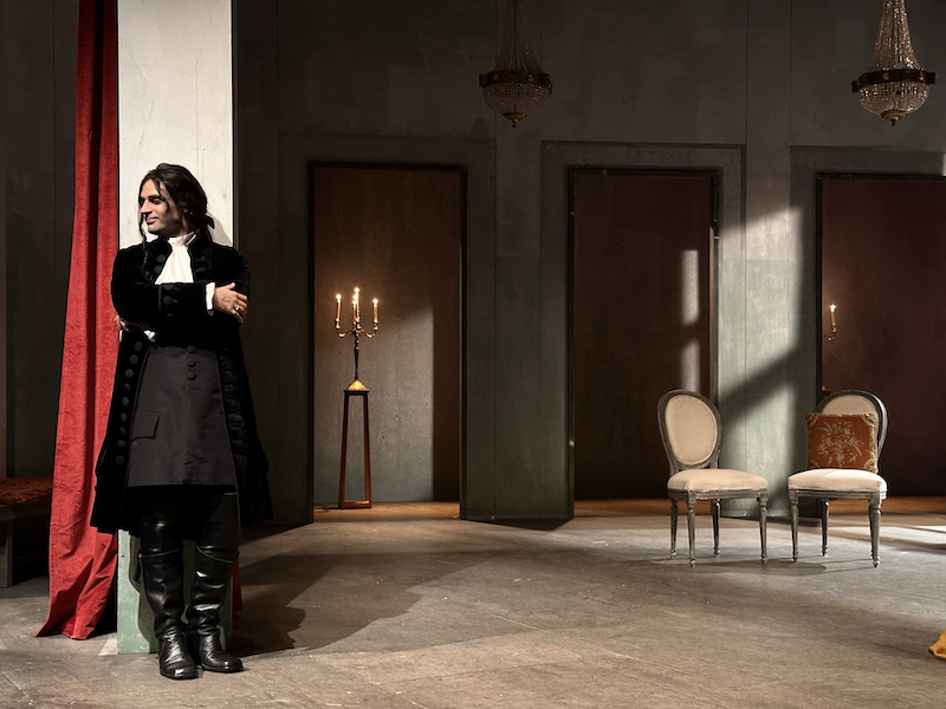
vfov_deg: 30.3
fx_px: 1312
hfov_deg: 39.7
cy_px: 354
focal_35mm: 48
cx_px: 473
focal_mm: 6.86
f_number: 1.78
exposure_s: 1/50
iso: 250
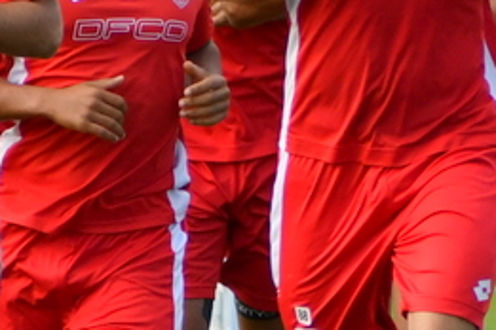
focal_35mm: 2760
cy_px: 60
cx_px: 380
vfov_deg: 0.5
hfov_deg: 0.7
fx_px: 38024
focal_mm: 300
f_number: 6.3
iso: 560
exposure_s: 1/1000
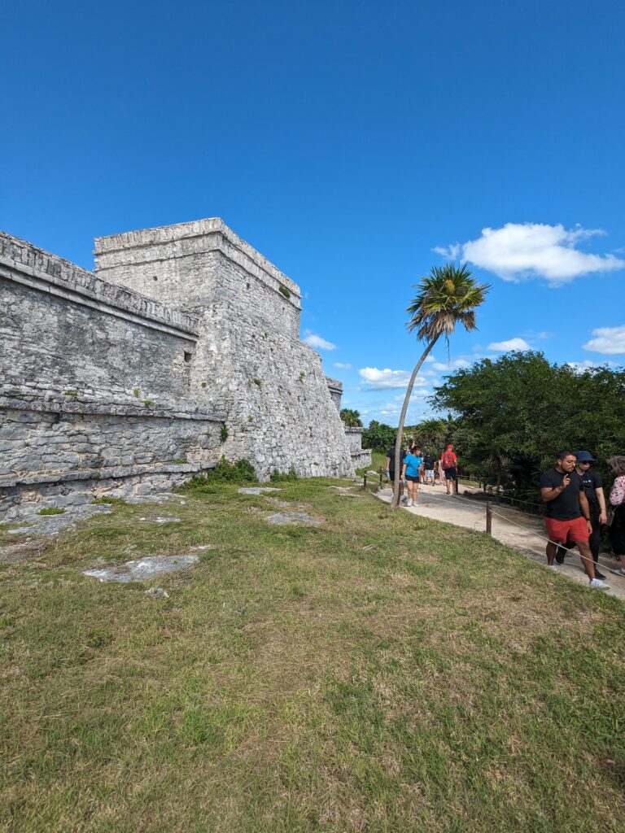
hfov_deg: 78.1
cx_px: 312
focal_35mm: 16
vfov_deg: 94.5
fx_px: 385
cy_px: 416
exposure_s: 1/1550
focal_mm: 2.35
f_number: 2.2
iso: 49
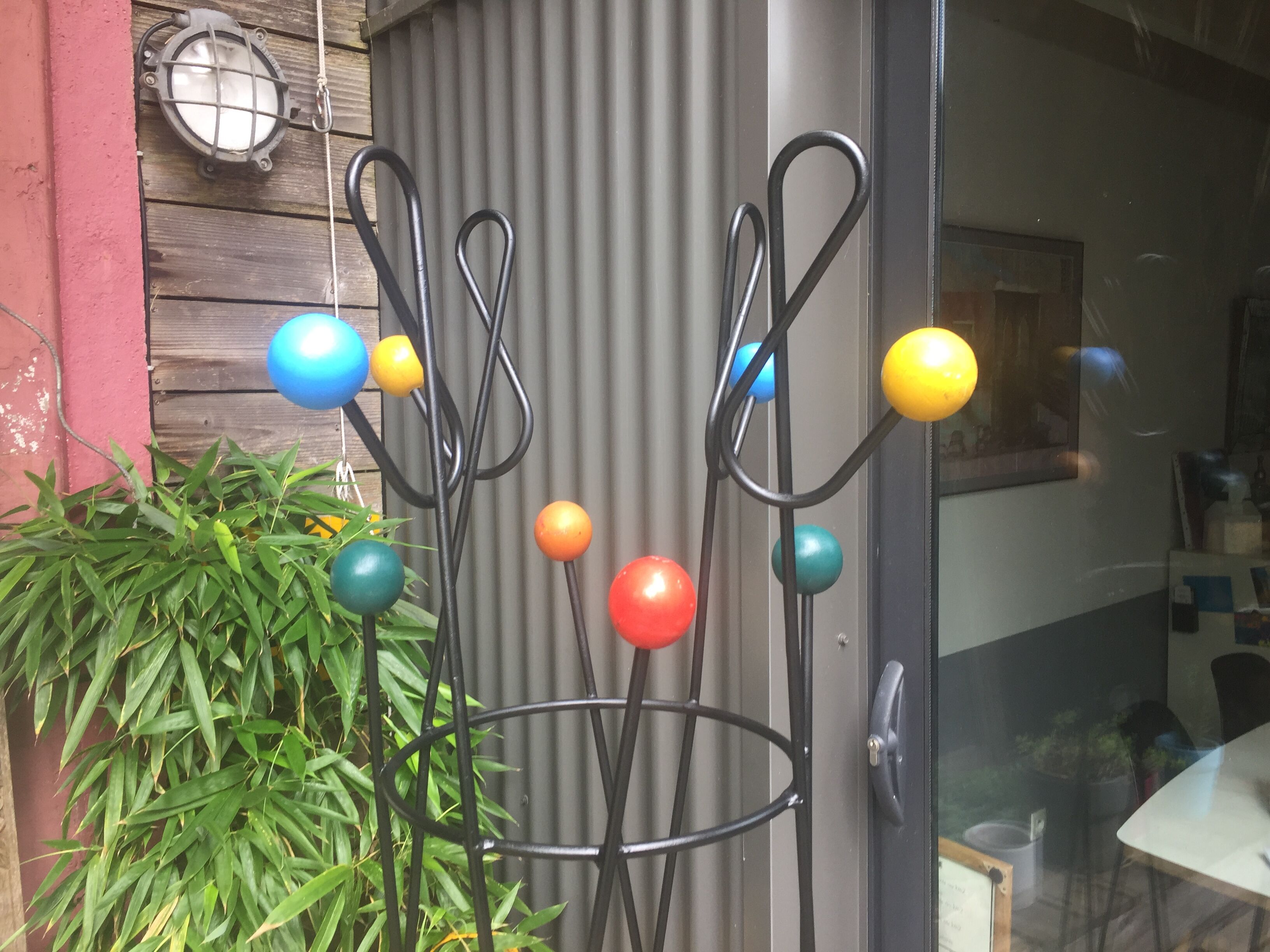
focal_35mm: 29
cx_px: 635
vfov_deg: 48.2
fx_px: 1064
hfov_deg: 61.7
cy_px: 476
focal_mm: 4.15
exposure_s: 1/50
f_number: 2.2
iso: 40
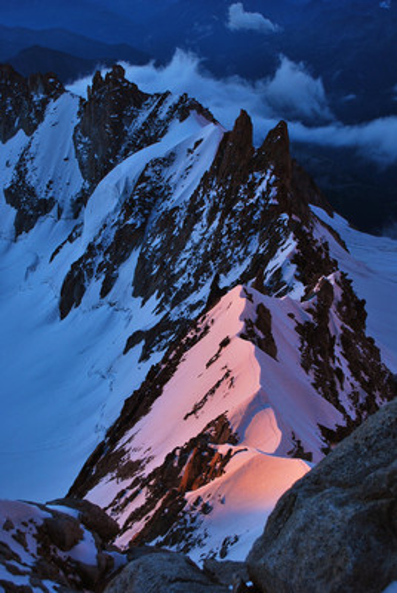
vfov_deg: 46.3
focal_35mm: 42
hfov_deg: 32.0
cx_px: 198
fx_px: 692
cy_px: 296
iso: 200
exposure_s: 1/100
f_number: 5
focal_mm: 28
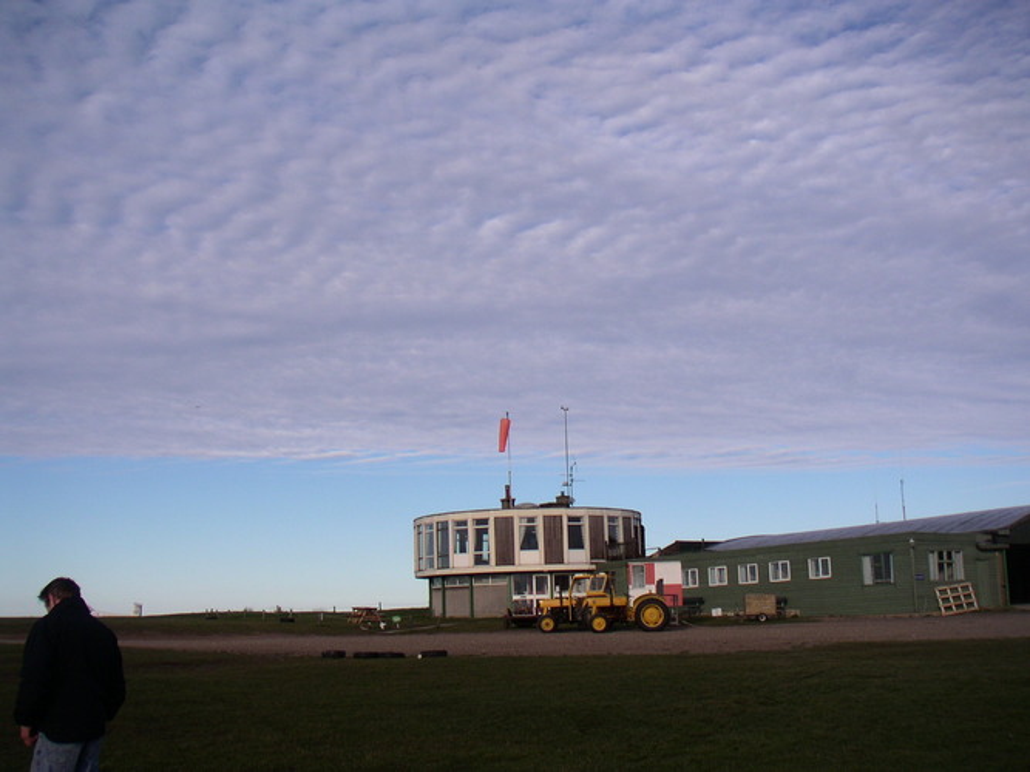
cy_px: 386
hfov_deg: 49.0
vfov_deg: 37.7
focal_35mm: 38
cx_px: 515
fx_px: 1130
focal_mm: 6
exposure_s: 1/750
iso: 50
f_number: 2.8
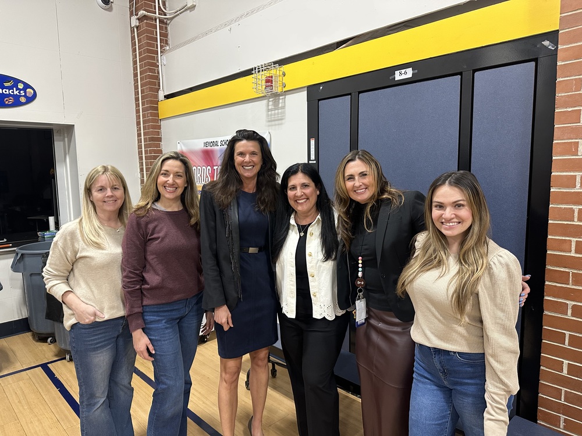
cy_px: 218
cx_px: 291
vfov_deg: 56.8
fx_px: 404
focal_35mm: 24
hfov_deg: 71.6
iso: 250
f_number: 1.78
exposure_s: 1/102
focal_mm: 6.86
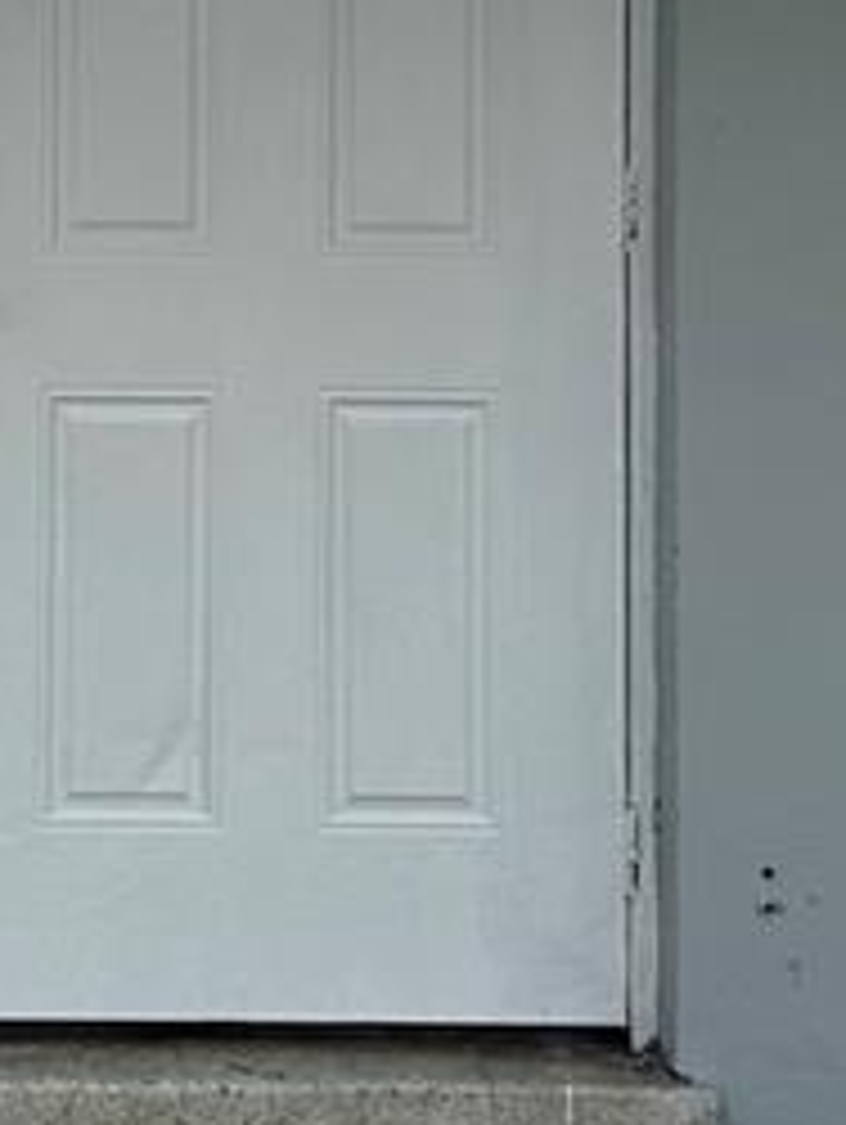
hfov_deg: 12.8
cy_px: -252
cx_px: 40
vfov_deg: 16.4
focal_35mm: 115
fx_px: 3741
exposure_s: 1/2660
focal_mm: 6.86
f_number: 1.78
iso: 80
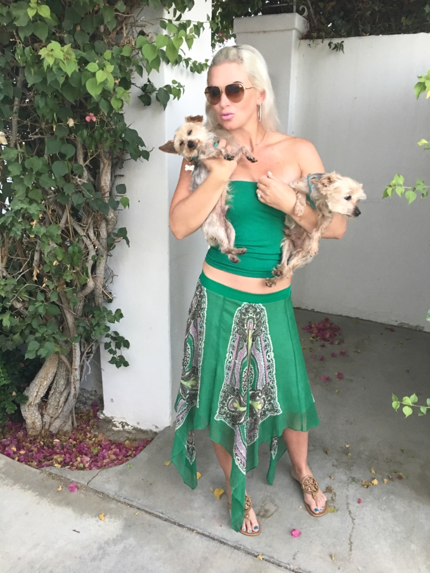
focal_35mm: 29
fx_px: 480
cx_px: 215
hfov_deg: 48.2
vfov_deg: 61.7
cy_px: 286
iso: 64
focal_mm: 4.15
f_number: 2.2
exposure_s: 1/15
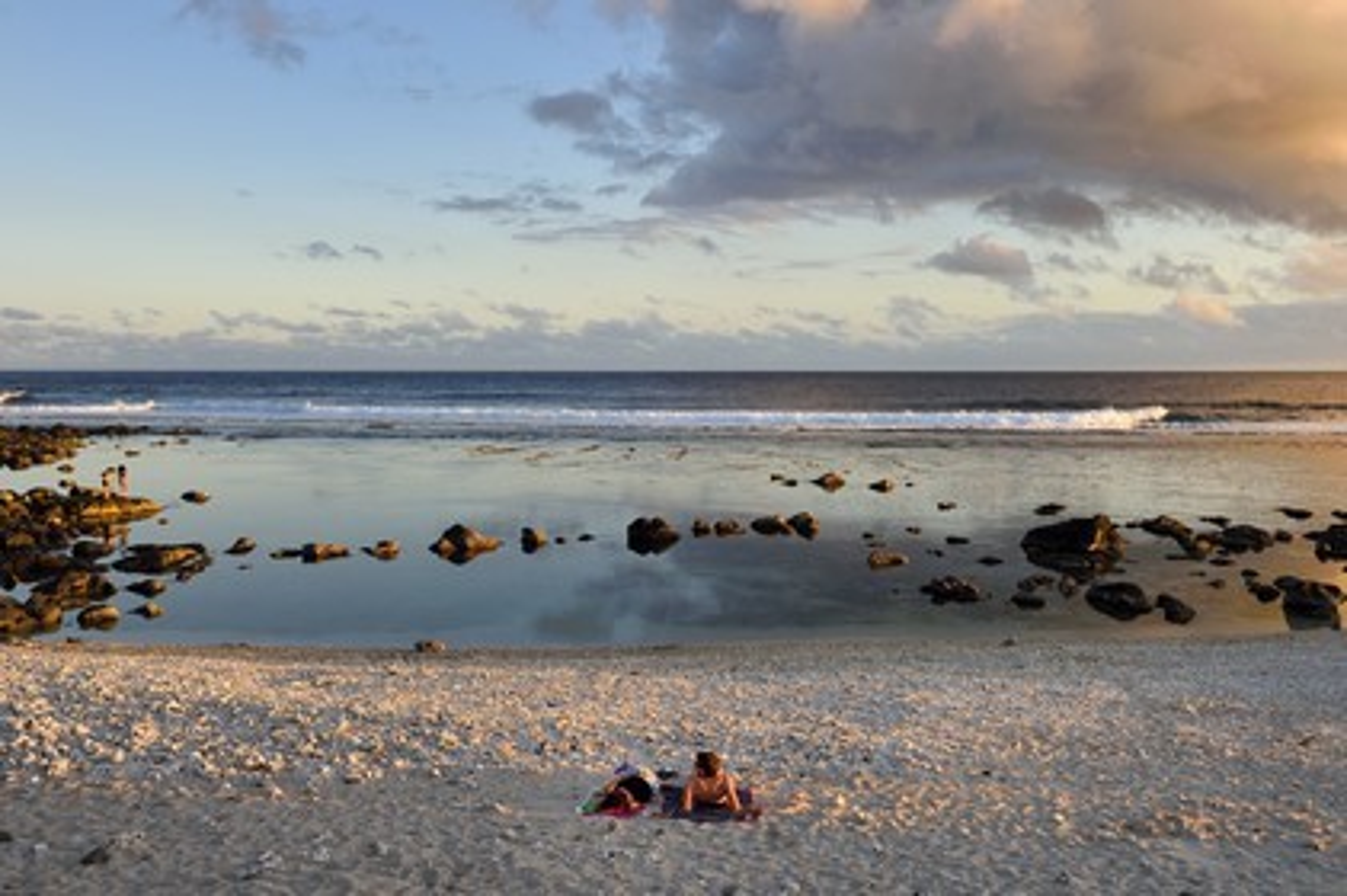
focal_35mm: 34
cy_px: 448
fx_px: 1271
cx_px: 674
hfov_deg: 55.8
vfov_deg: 38.8
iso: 200
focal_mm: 34
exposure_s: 1/160
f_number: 8
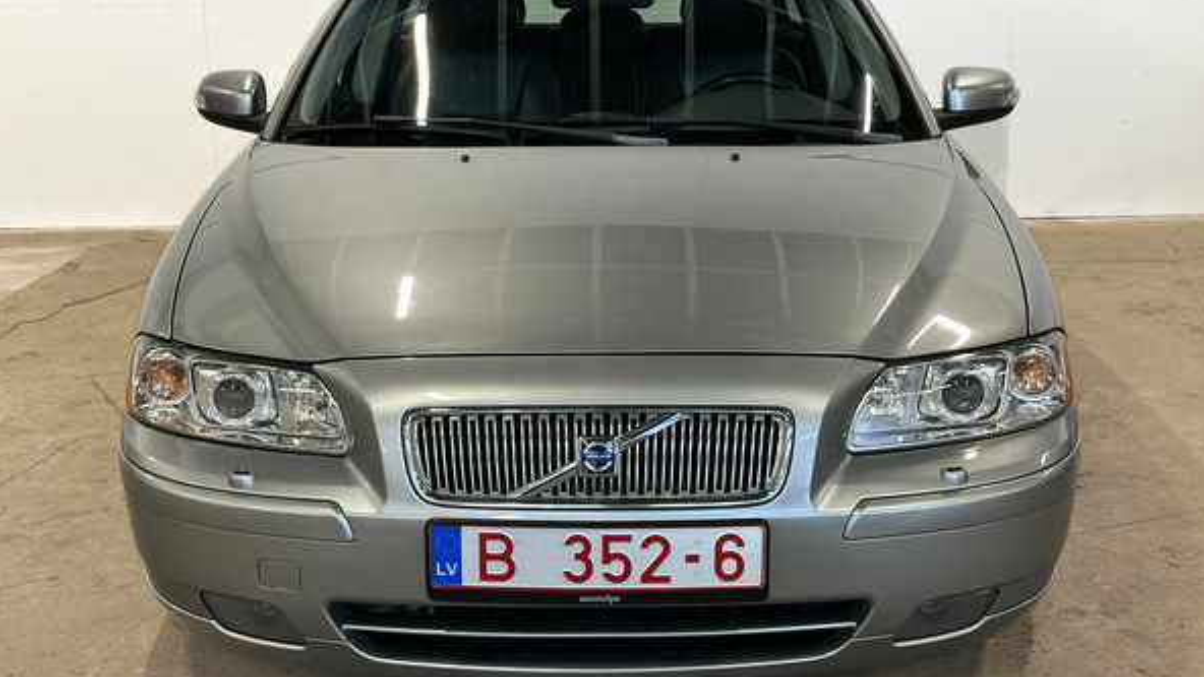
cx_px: 604
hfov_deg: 39.2
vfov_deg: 22.6
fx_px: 1692
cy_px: 279
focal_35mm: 53
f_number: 1.8
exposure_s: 1/50
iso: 125
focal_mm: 6.86
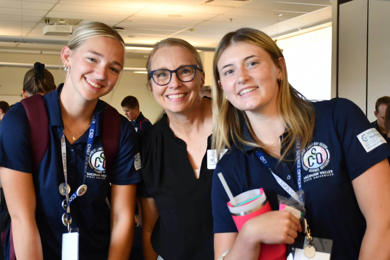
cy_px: 149
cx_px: 195
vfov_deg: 22.2
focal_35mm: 61
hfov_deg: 32.9
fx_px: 661
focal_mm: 27
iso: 560
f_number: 4
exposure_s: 1/60
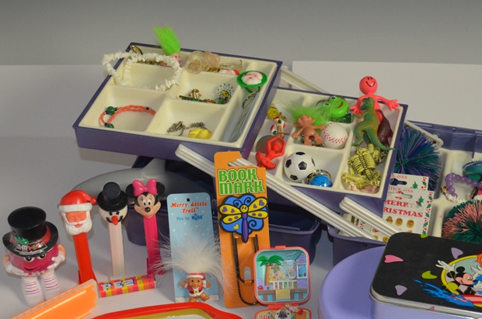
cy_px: 249
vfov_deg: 20.3
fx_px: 882
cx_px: 307
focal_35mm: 66
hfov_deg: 30.4
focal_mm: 26
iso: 900
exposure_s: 1/60
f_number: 4.2
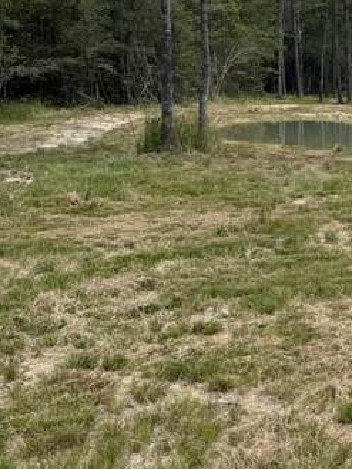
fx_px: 948
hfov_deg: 18.8
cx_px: 512
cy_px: 237
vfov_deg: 27.8
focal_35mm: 70
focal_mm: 6.76
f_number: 1.78
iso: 80
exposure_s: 1/3425
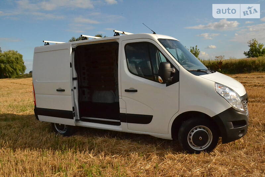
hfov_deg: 67.4
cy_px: 88
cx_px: 132
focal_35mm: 27
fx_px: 199
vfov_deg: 47.9
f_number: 20
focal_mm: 18
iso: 6400
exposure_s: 1/1600
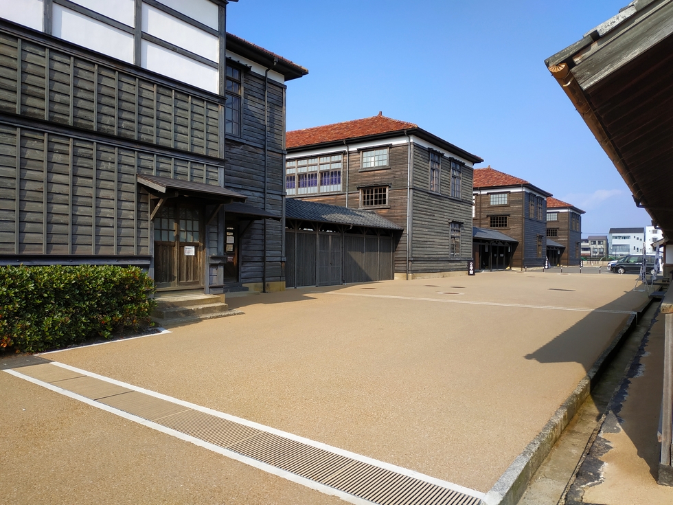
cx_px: 336
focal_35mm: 24
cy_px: 252
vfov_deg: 56.8
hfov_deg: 71.6
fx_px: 467
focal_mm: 3.94
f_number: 1.9
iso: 100
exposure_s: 1/1410
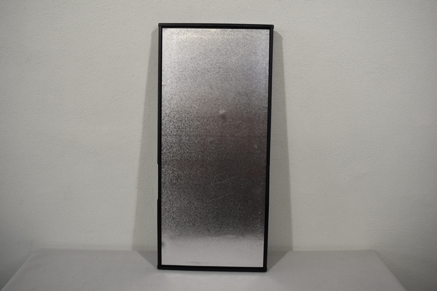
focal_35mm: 30
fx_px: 364
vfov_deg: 43.6
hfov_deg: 61.9
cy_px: 146
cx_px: 218
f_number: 5.6
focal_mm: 20
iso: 280
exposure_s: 1/125
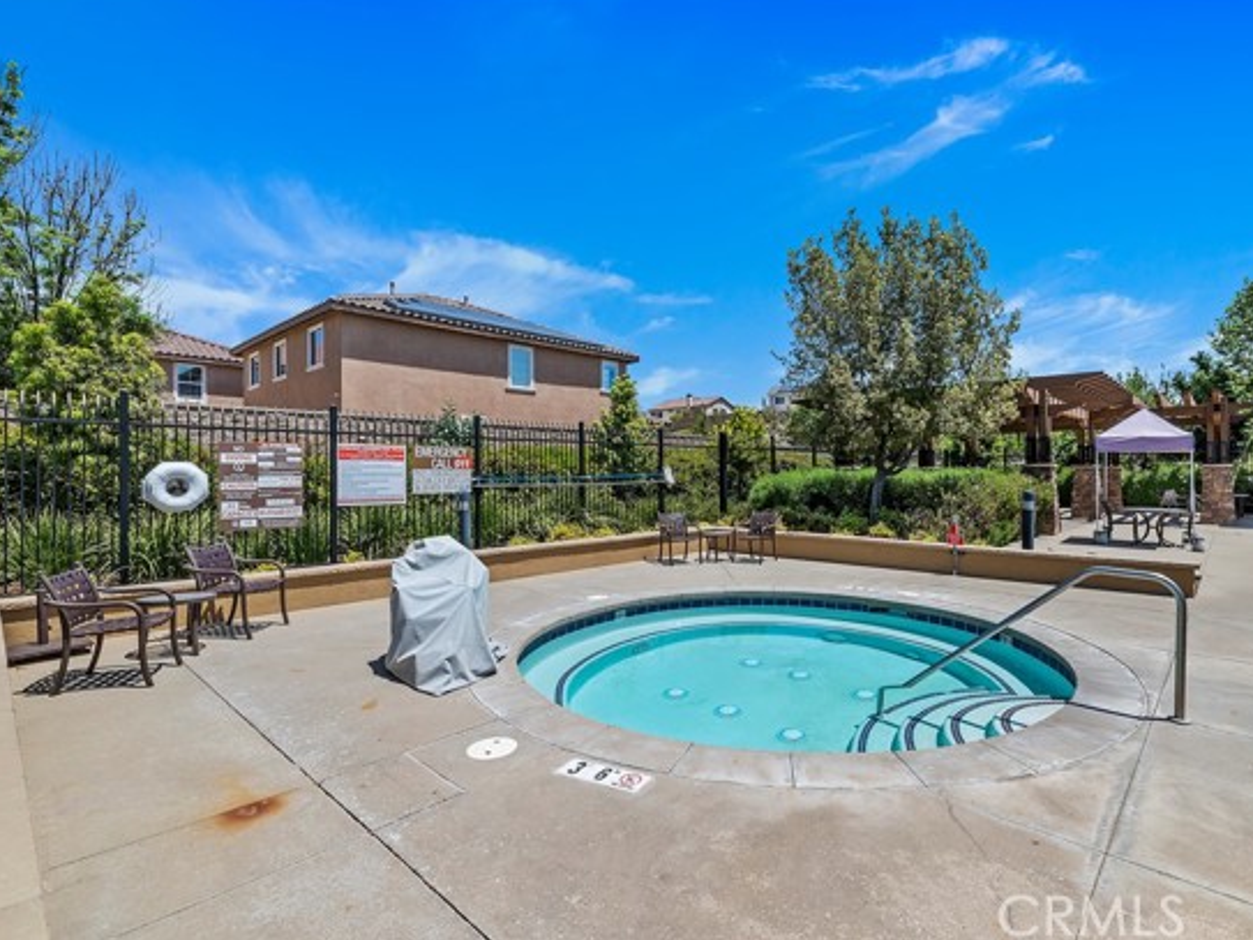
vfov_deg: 74.7
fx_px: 615
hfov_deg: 90.7
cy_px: 457
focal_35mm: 17
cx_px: 695
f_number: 18
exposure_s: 1/400
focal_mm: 15
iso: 500
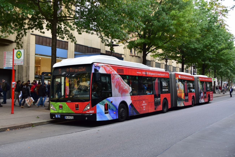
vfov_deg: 31.9
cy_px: 78
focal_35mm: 42
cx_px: 118
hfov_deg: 46.4
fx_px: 274
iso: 400
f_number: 5.6
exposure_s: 1/250
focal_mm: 28
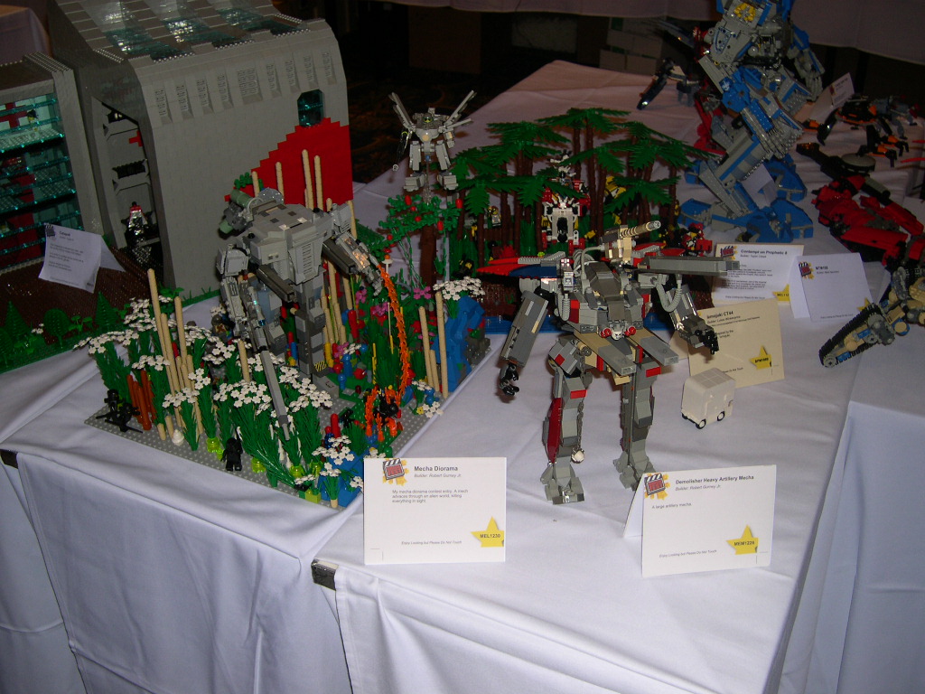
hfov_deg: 49.0
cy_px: 347
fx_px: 1015
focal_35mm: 38
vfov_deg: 37.7
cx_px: 462
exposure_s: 1/60
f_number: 2.8
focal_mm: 8
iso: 100
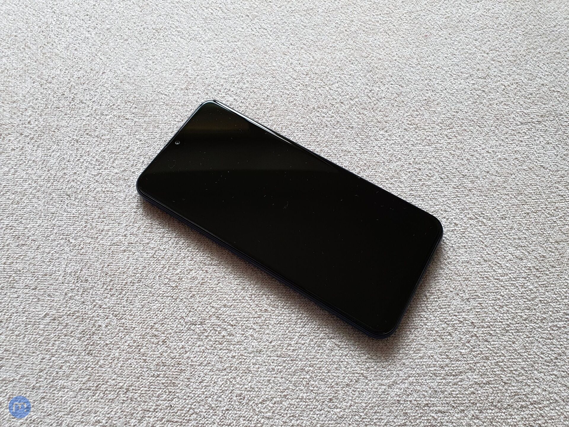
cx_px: 284
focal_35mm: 26
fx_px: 427
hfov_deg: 67.3
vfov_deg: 53.1
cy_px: 214
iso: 160
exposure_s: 1/100
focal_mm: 4.32
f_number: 2.4
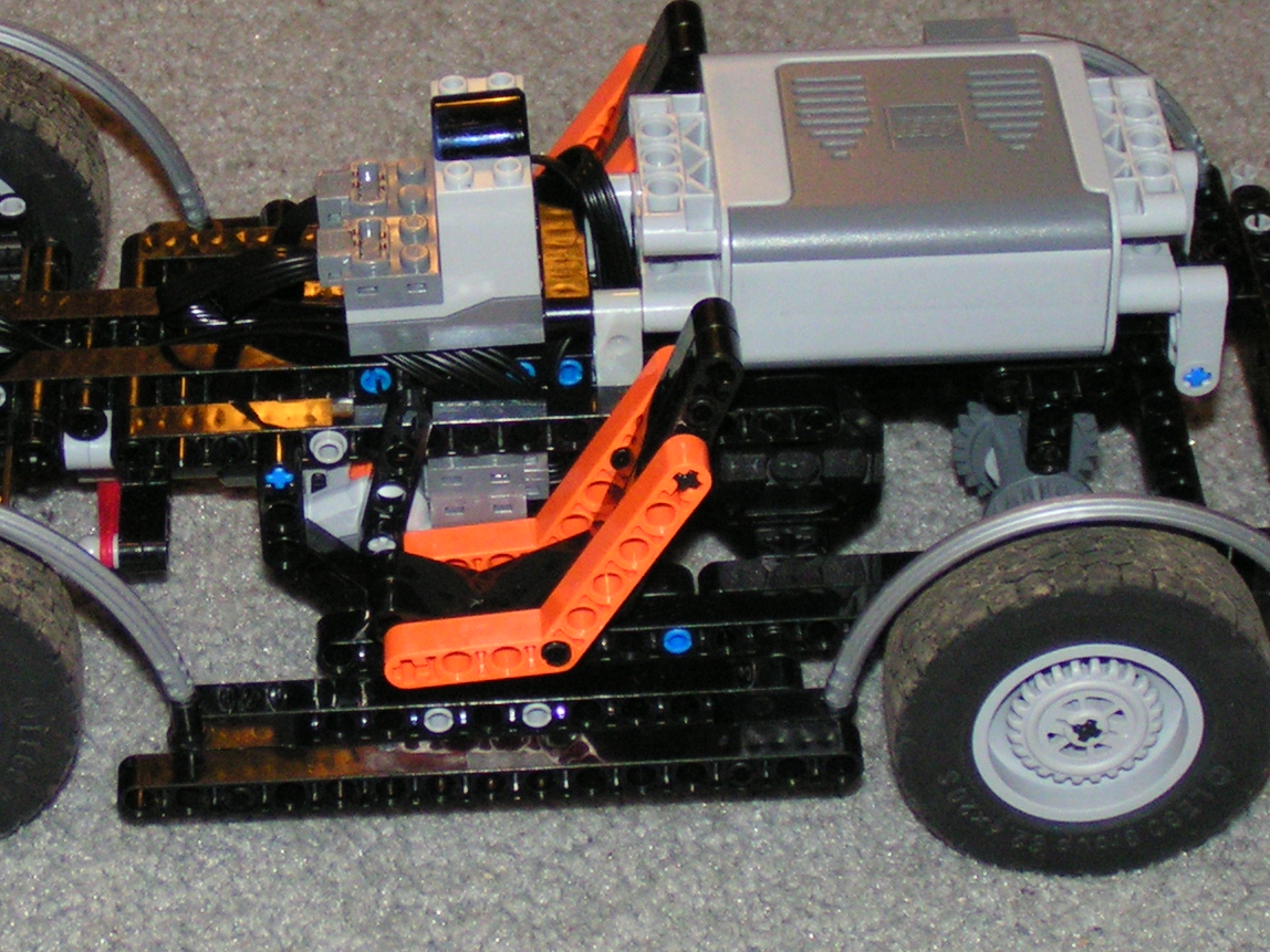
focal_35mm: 116
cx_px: 490
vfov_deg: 12.8
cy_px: 381
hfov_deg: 17.0
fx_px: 4256
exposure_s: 1/80
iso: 200
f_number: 3.2
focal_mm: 10
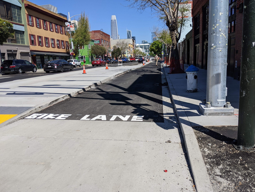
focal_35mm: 28
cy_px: 97
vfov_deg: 49.7
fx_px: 206
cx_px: 130
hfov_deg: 63.4
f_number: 1.8
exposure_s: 1/3906
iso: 51
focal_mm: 4.44
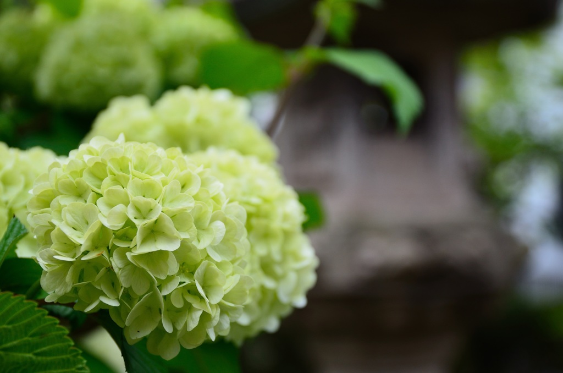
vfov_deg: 16.5
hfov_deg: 24.7
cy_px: 186
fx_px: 1287
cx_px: 282
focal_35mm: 82
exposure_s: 1/125
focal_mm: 55
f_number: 5
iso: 280
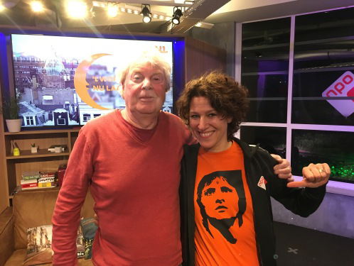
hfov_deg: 61.6
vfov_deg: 48.3
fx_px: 297
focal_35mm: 29
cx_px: 177
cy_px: 133
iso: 250
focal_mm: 4.15
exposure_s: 1/17
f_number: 2.2
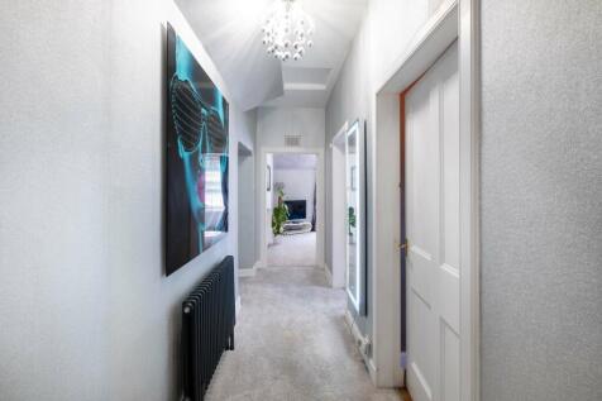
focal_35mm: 15
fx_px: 251
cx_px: 301
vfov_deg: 77.3
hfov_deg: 100.4
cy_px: 200
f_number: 6.4
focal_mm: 10
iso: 200
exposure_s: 1/8
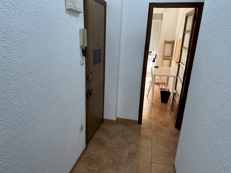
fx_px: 160
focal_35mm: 24
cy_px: 86
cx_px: 116
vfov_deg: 56.8
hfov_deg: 71.6
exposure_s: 1/100
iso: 125
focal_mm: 6.86
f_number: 1.78
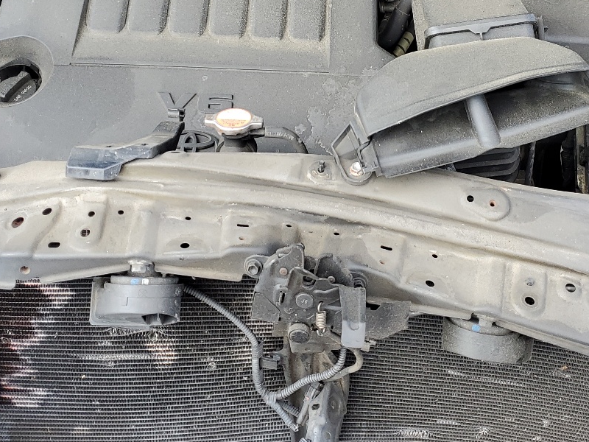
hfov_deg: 36.7
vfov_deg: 27.4
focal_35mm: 52
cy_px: 79
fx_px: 885
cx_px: 342
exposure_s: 1/400
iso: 50
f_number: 1.5
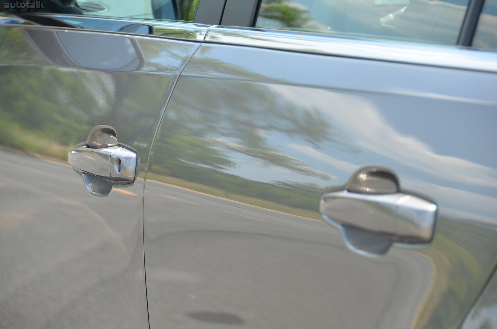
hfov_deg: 9.2
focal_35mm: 225
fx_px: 3100
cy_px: 164
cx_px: 248
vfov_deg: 6.1
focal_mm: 150
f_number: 5.6
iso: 800
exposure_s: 1/800
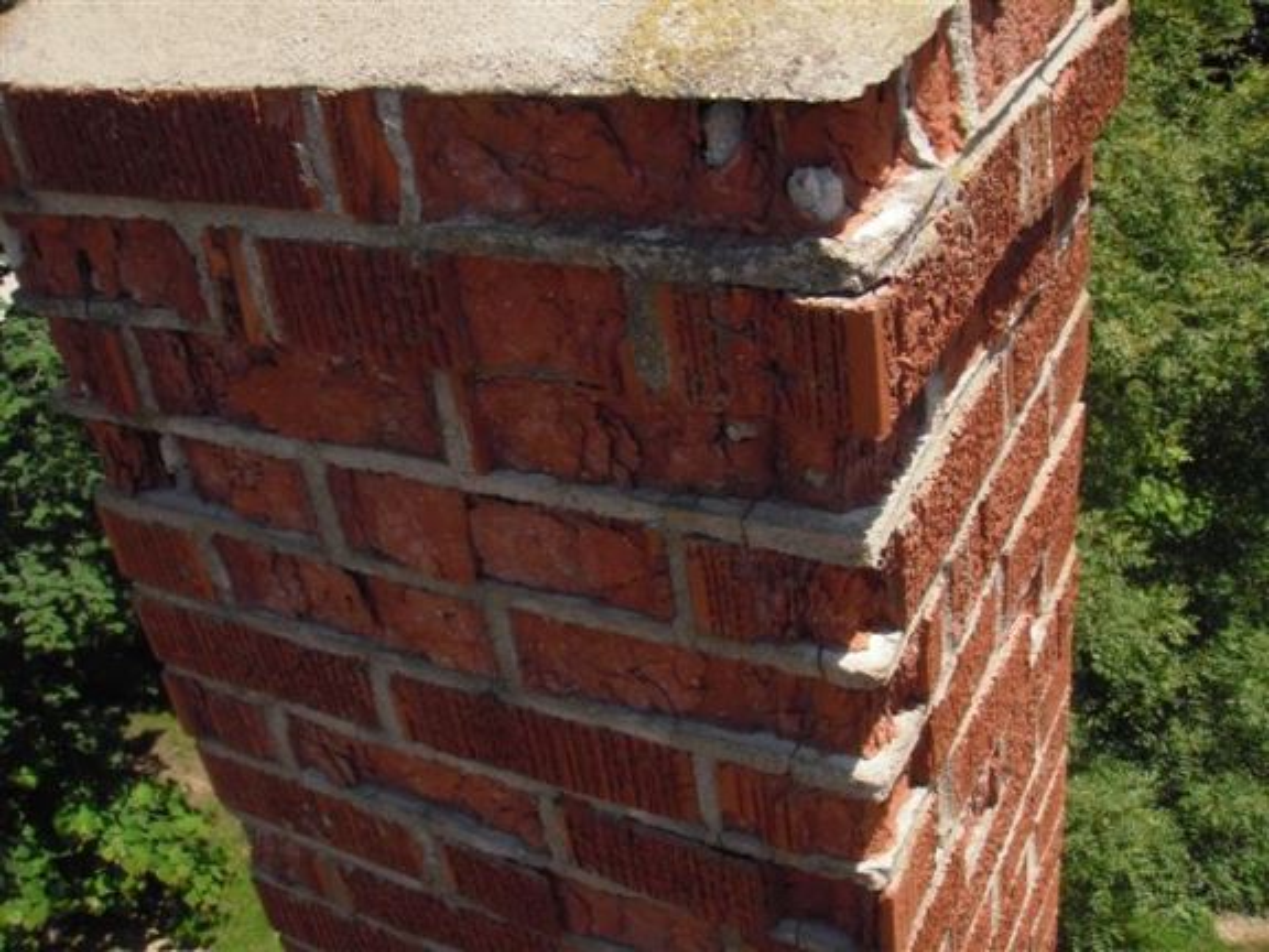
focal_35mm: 38
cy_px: 476
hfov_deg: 49.0
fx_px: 1393
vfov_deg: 37.7
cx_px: 634
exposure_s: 1/250
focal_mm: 6.7
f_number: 6.6
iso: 100
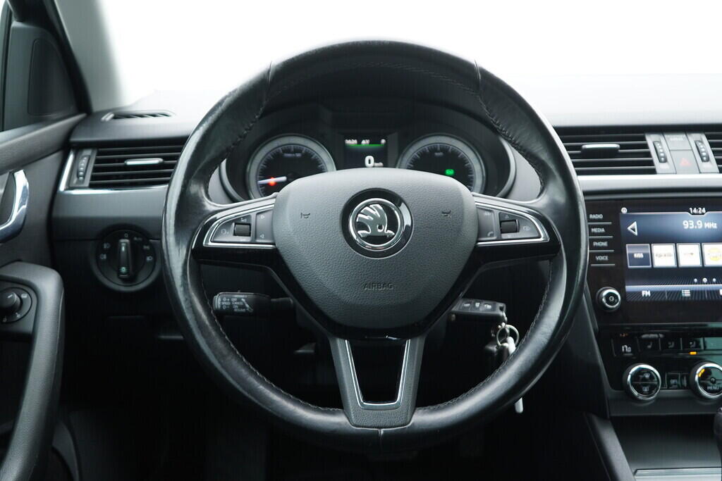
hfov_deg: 53.1
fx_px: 722
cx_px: 361
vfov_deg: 36.9
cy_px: 240
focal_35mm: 36
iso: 320
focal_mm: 24
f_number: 2.8
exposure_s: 1/40
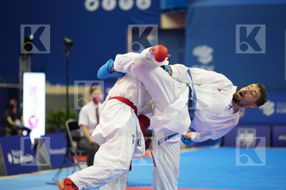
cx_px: 143
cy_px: 95
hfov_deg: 14.4
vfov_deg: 9.7
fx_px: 1128
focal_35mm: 142
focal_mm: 142
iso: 4000
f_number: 2.8
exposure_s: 1/1000
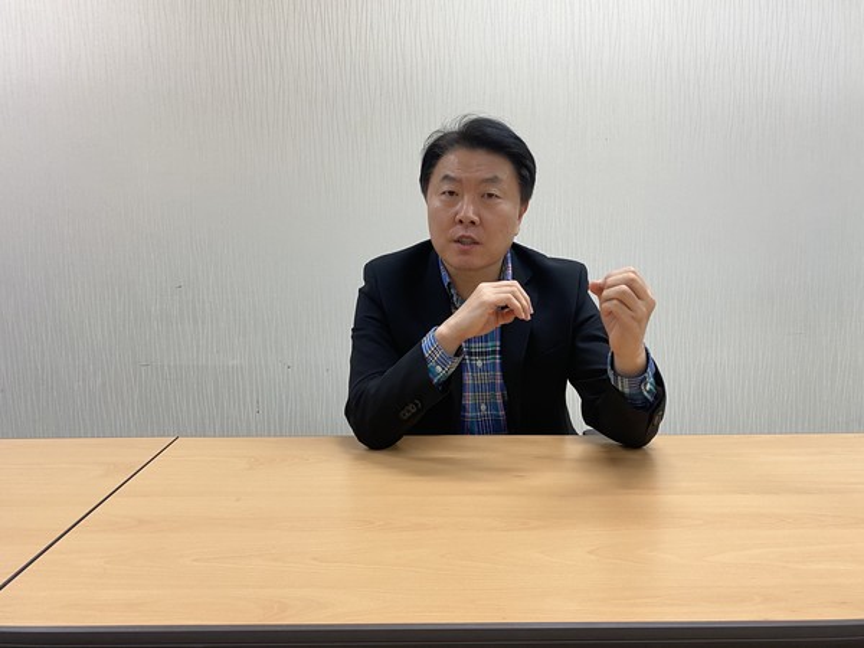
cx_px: 432
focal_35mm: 26
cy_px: 324
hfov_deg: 67.3
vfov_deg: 53.1
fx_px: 649
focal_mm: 4.25
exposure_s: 1/60
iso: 80
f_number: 1.8
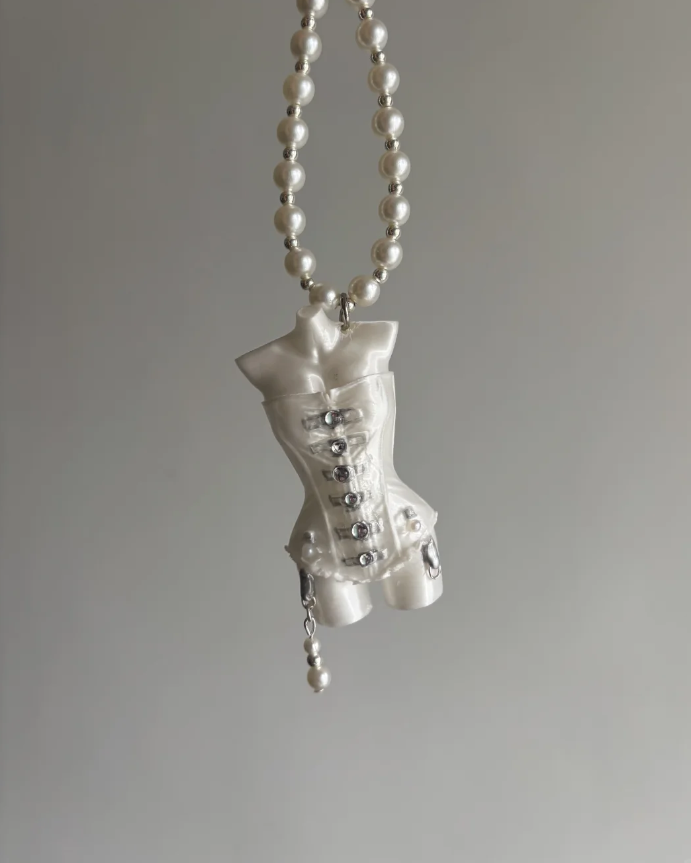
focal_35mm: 28
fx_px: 716
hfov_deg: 51.5
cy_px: 400
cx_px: 356
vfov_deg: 62.1
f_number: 1.6
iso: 125
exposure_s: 1/121
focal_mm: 5.96
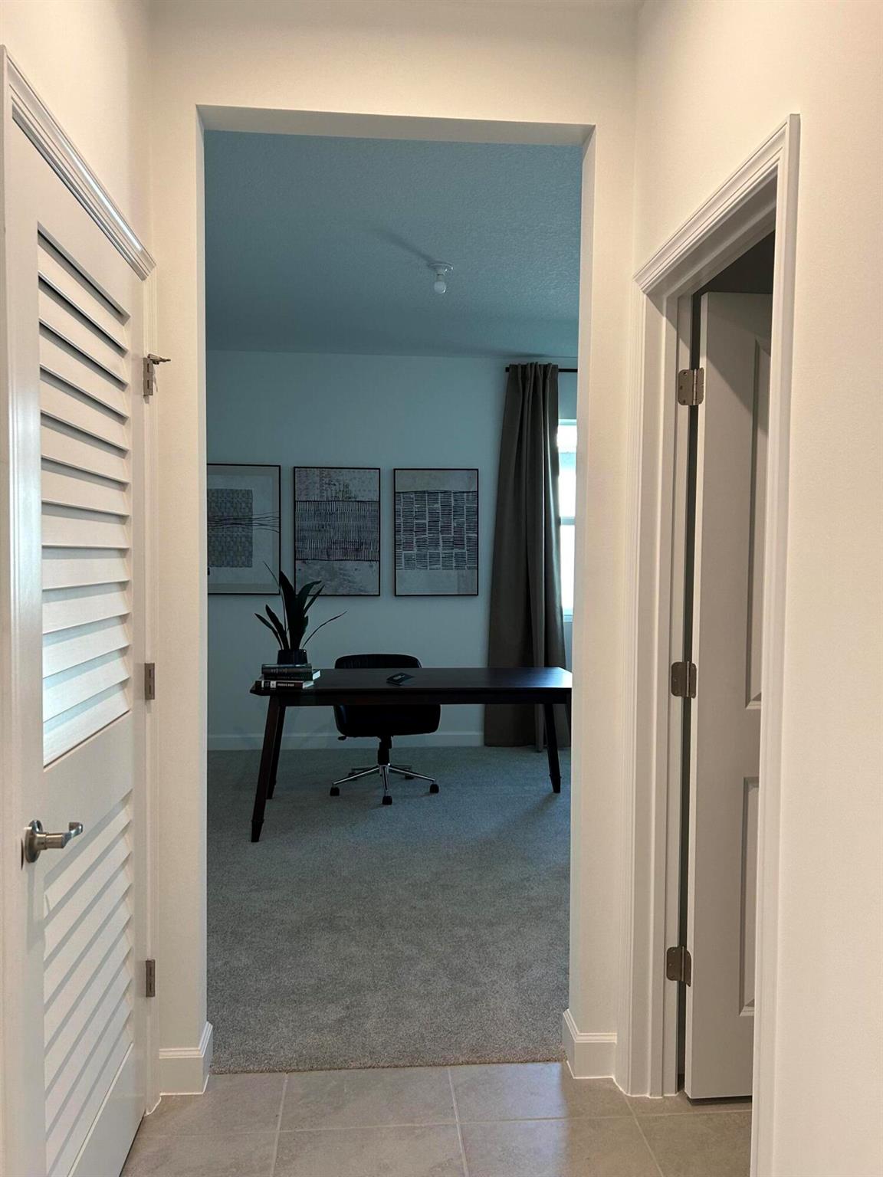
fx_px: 884
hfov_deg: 53.1
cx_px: 442
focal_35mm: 26
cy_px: 588
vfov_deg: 67.3
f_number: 1.5
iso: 125
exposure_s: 1/120
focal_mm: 5.7
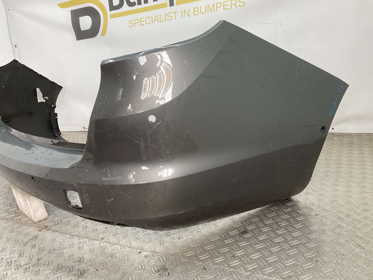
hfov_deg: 61.7
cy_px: 140
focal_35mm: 29
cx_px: 186
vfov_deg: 48.2
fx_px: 312
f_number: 1.8
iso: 25
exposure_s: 1/120
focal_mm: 3
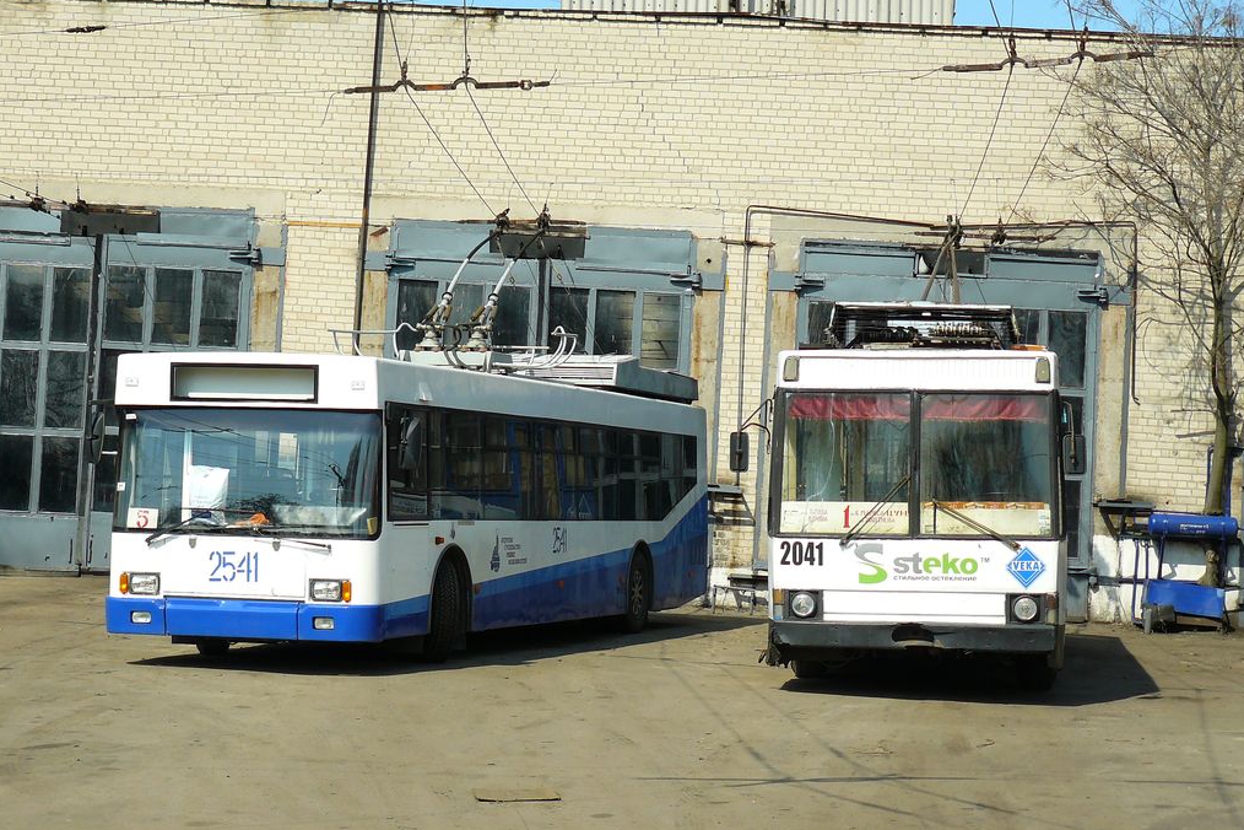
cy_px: 365
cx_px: 623
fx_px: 2902
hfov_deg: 24.2
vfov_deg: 16.3
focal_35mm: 84
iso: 100
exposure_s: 1/1000
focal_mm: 13.4
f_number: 3.2
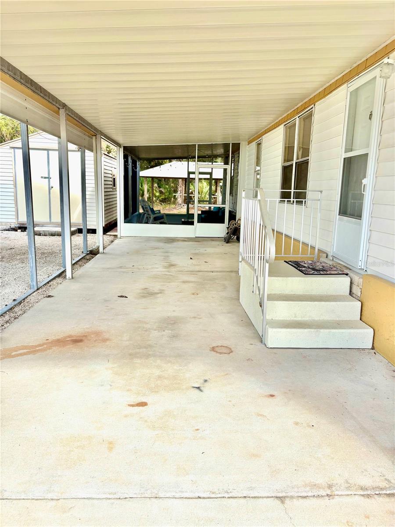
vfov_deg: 67.3
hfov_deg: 53.1
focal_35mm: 26
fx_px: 396
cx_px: 198
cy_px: 264
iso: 50
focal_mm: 5.96
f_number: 1.6
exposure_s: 1/1287
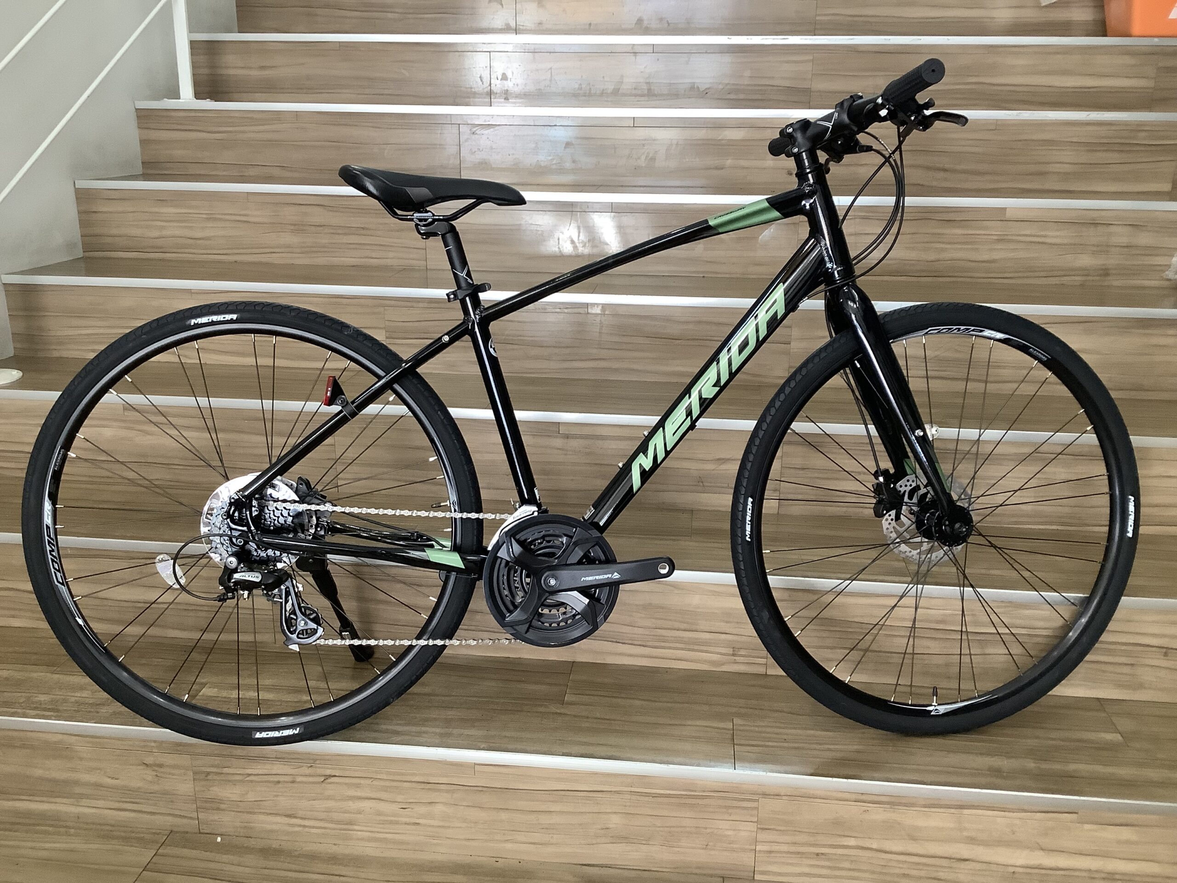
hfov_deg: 58.4
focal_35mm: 31
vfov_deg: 45.4
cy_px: 442
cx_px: 588
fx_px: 1054
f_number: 2.4
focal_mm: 3.3
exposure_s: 1/50
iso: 200
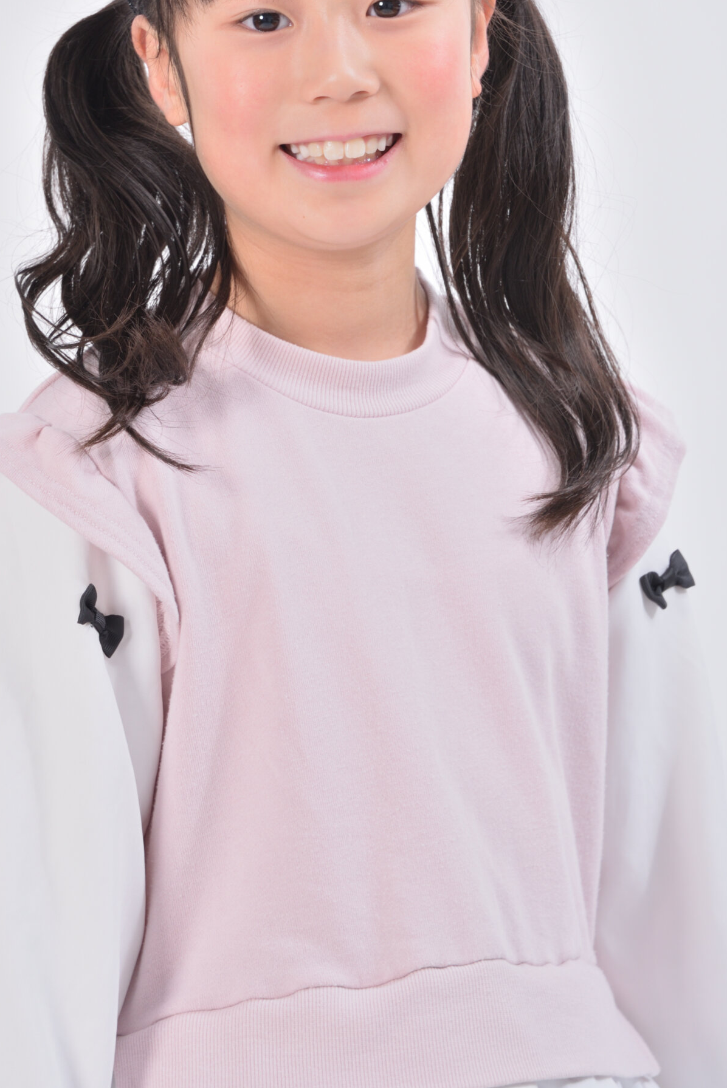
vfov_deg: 8.5
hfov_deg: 5.7
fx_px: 7352
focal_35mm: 243
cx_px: 292
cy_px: 357
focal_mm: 170
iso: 200
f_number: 8
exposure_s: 1/160
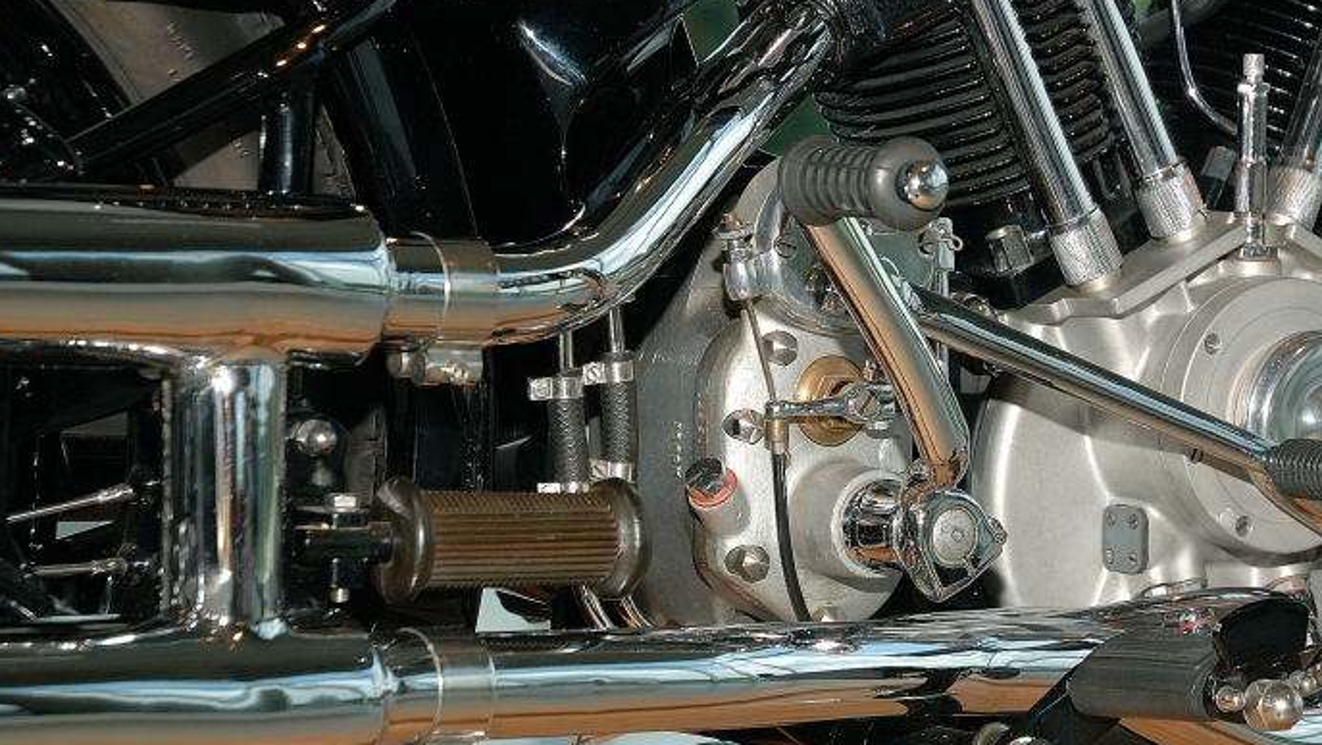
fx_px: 5085
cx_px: 937
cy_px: 275
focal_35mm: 145
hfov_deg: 14.8
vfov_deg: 8.4
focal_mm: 62
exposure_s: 1/125
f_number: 4.5
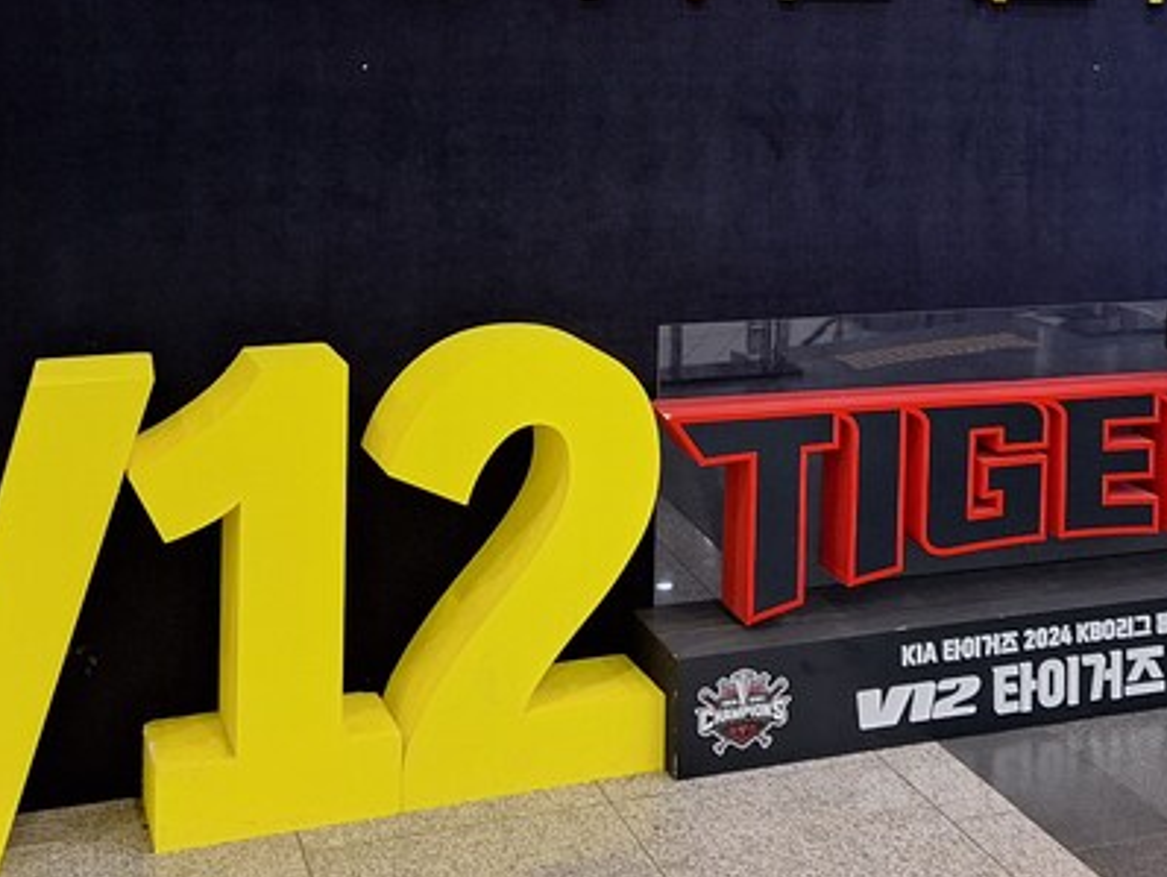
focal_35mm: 52
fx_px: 1754
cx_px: 724
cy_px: 1
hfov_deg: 36.6
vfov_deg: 26.6
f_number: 1.8
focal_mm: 5.54
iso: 100
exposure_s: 1/40
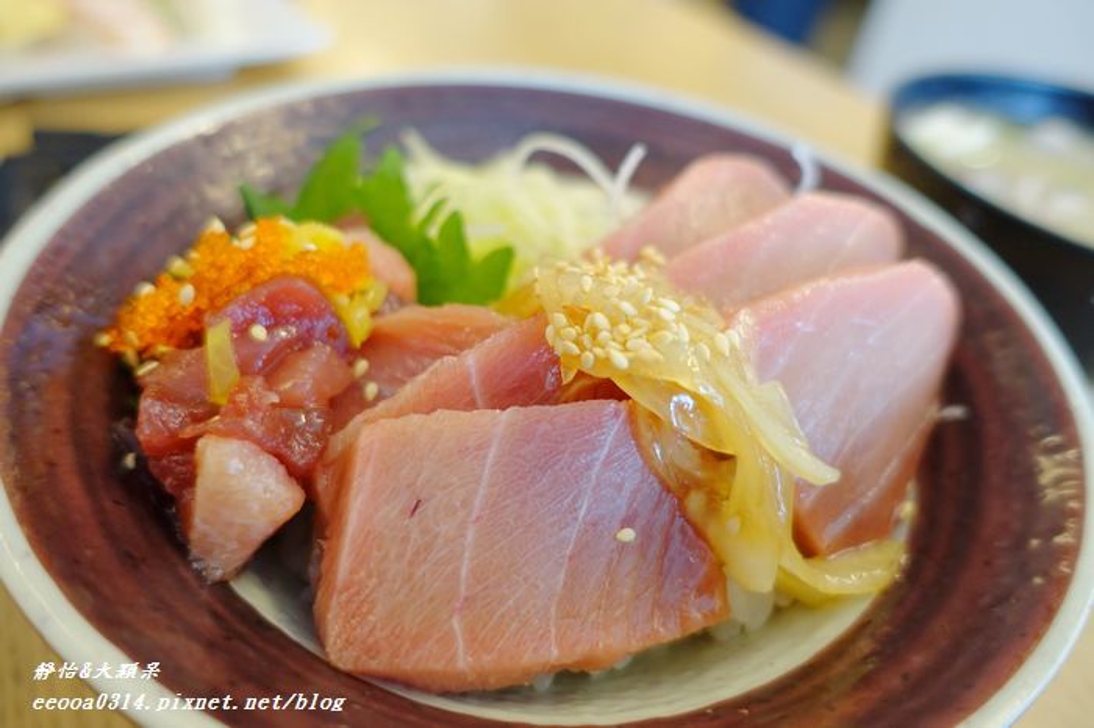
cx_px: 547
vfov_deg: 53.1
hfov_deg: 73.8
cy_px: 364
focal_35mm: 24
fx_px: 729
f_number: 1.8
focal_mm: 8.8
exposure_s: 1/30
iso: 160
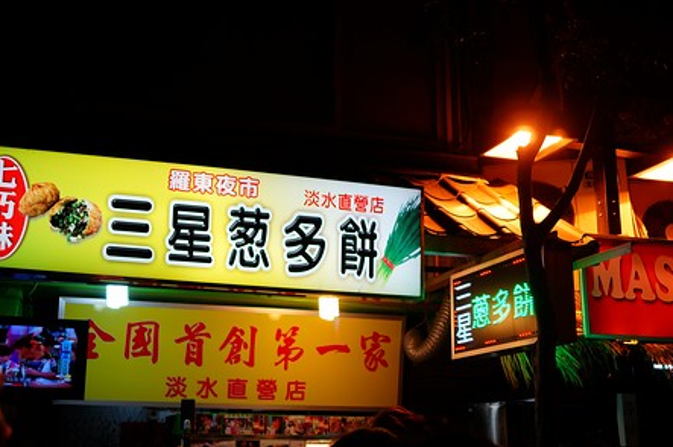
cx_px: 304
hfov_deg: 41.1
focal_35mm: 48
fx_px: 896
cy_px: 289
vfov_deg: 27.9
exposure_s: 1/400
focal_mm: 24
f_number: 1.8
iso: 100
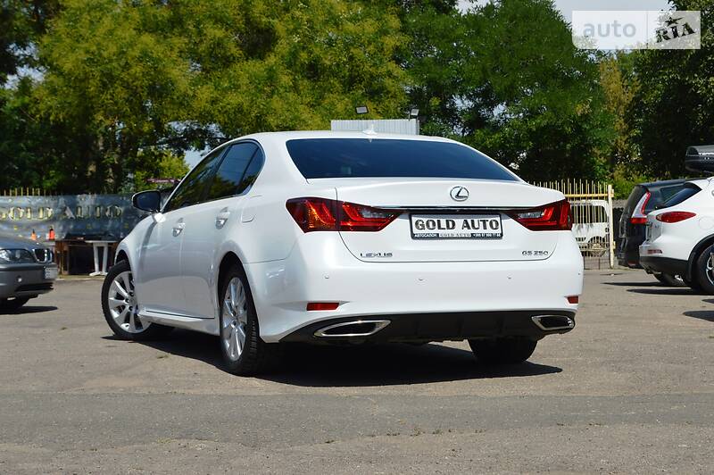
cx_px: 357
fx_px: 1338
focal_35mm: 68
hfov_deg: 29.9
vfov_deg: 20.1
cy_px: 238
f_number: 10
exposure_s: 1/400
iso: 100
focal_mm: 45
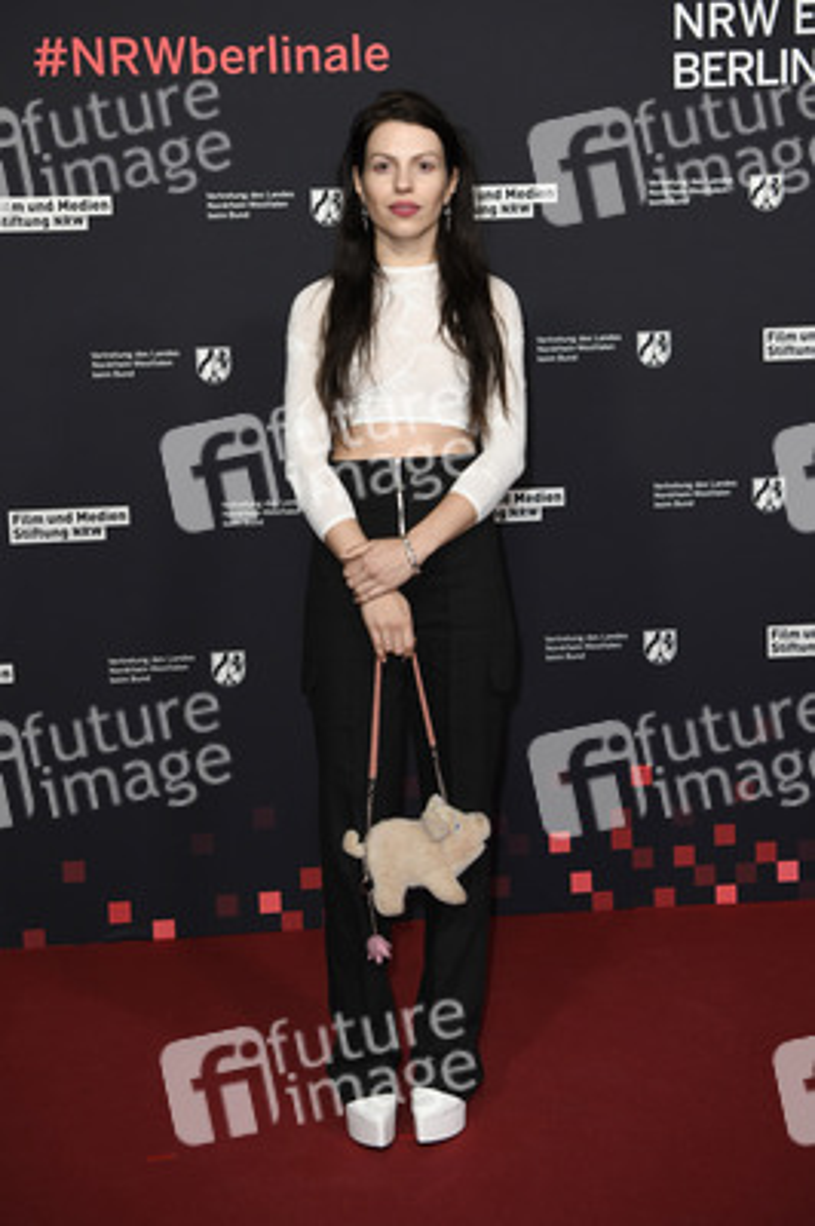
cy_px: 613
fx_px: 1497
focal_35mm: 44
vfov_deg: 44.5
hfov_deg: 30.5
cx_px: 408
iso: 800
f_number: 4
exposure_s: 1/250
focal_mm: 44
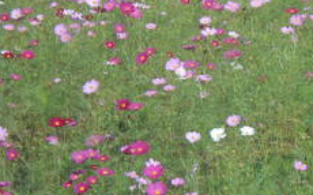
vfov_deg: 4.0
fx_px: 2760
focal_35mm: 324
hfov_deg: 6.5
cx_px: 301
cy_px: 128
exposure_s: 1/200
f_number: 6.5
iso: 80
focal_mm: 27.6
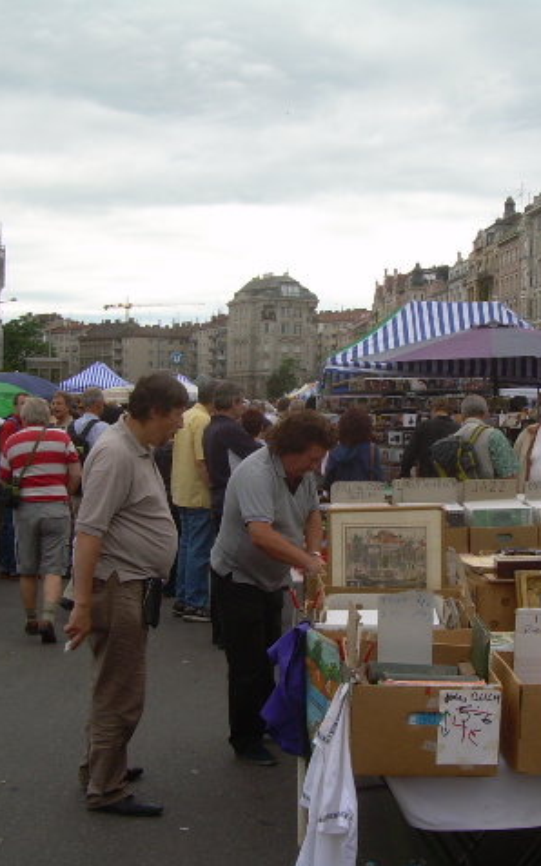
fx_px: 1274
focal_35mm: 54
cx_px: 369
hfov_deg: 23.8
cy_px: 434
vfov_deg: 37.5
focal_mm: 6.3
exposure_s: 1/149
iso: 50
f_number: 4.6
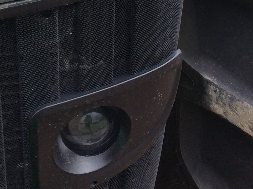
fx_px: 576
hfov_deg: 24.4
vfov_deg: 17.9
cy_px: -23
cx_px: 54
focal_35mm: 79
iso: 32
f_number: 2.4
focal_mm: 3.3
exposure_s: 1/545
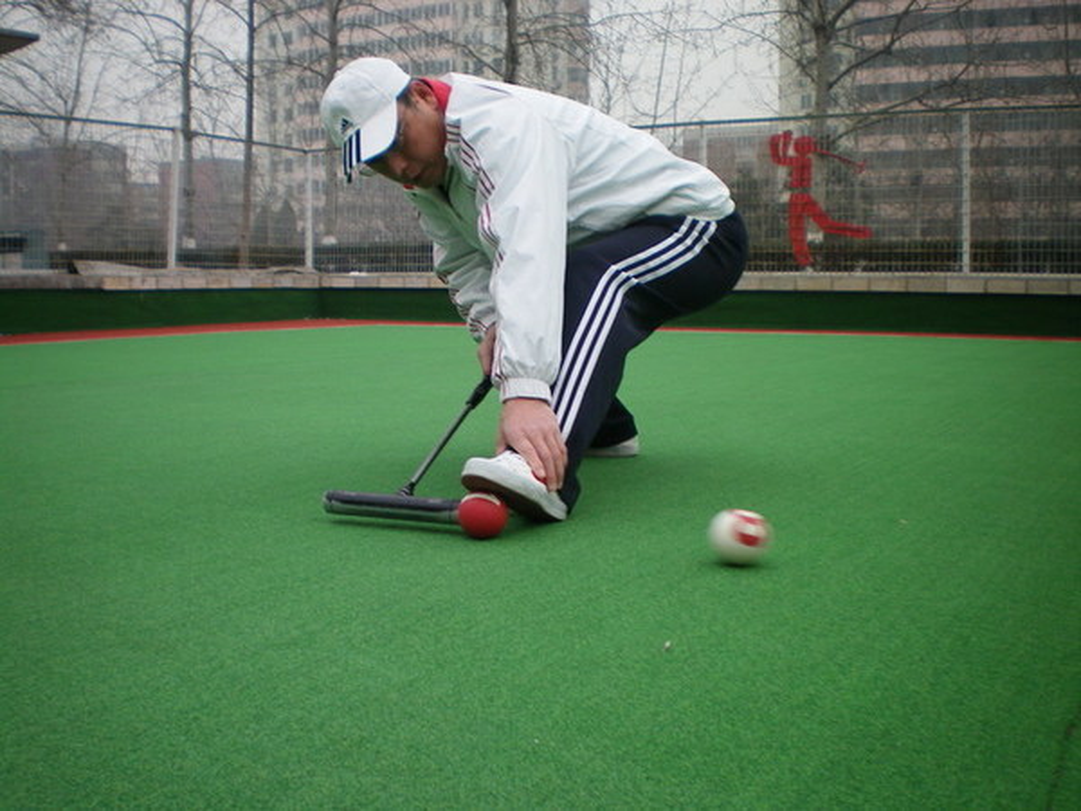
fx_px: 1187
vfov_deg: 37.7
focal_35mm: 38
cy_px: 406
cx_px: 540
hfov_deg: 49.0
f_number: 3.1
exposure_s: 1/160
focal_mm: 6.3
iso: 64
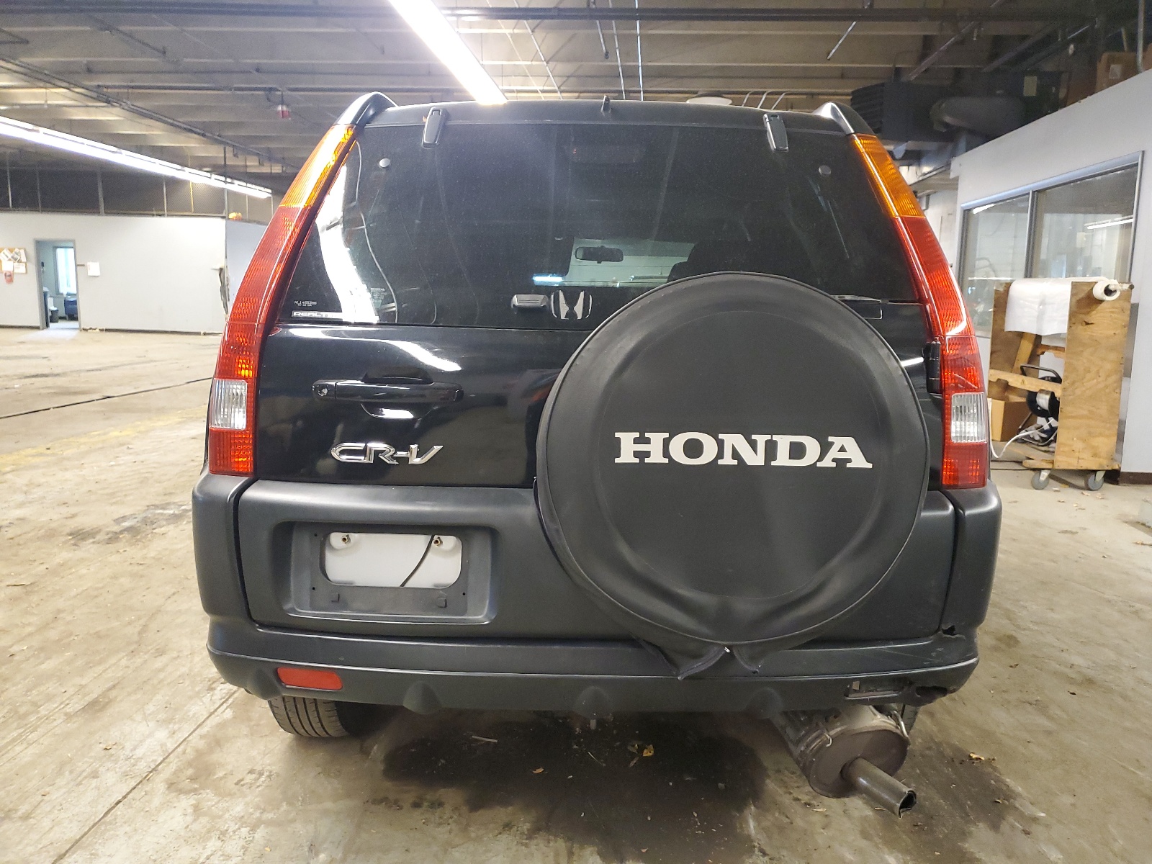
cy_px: 432
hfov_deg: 67.3
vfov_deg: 53.1
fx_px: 865
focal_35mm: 26
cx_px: 576
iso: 301
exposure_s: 1/40
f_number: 1.5
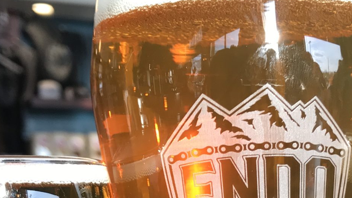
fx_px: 784
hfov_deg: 25.2
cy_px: 274
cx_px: 226
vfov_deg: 13.7
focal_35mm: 84
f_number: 1.8
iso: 20
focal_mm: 3.99
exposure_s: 1/134
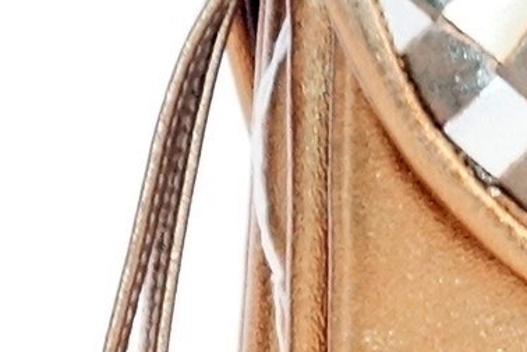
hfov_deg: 5.2
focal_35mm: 388
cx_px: 940
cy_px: 413
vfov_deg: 3.5
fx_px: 5679
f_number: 5.6
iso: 3200
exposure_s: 1/50
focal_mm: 40
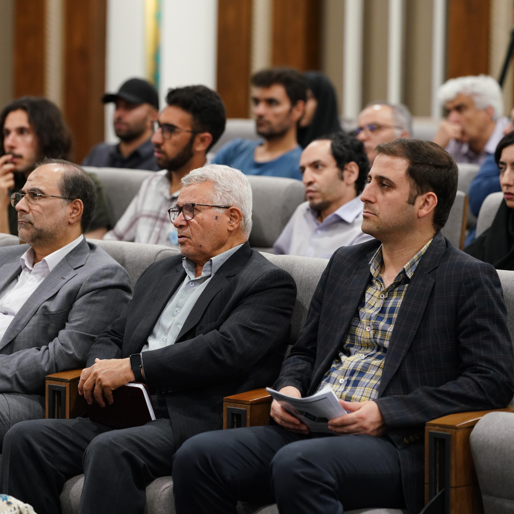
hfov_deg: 10.1
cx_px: 134
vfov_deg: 10.1
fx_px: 2906
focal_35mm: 173
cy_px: 256
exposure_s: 1/250
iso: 2000
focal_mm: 135
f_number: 2.8
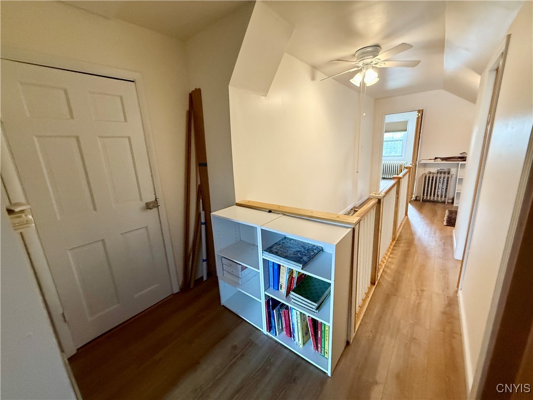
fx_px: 216
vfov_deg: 85.7
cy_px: 200
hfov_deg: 102.1
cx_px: 266
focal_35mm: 14
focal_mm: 2.22
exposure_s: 1/60
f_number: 2.2
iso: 640
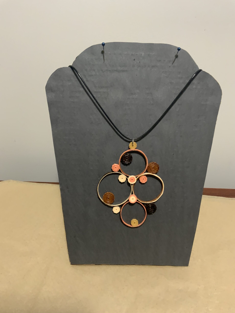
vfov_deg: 61.7
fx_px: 262
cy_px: 156
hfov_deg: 48.2
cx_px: 118
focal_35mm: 29
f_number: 1.8
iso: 250
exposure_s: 1/60
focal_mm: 3
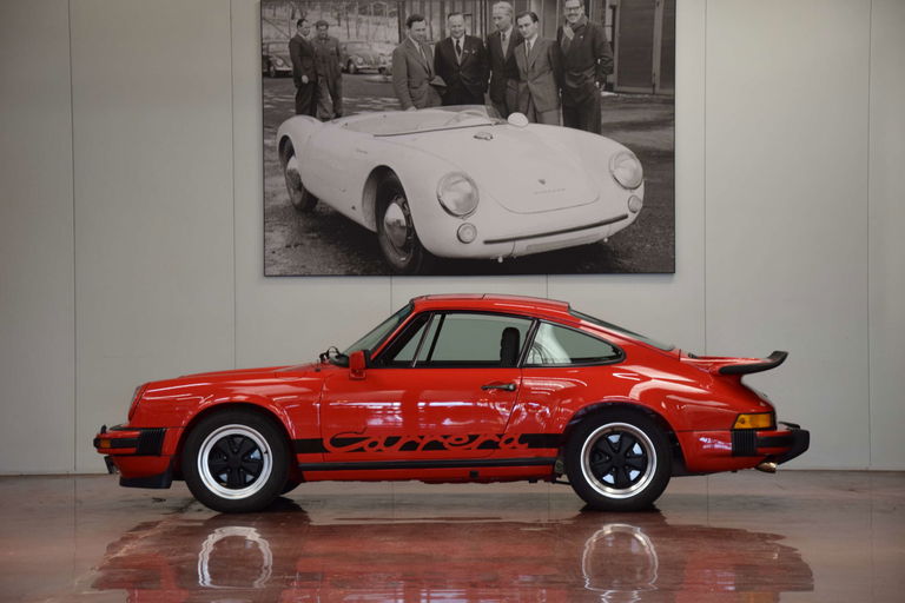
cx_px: 452
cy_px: 302
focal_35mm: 105
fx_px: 2639
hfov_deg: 19.5
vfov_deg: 13.0
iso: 1000
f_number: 5.3
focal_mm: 70
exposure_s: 1/60
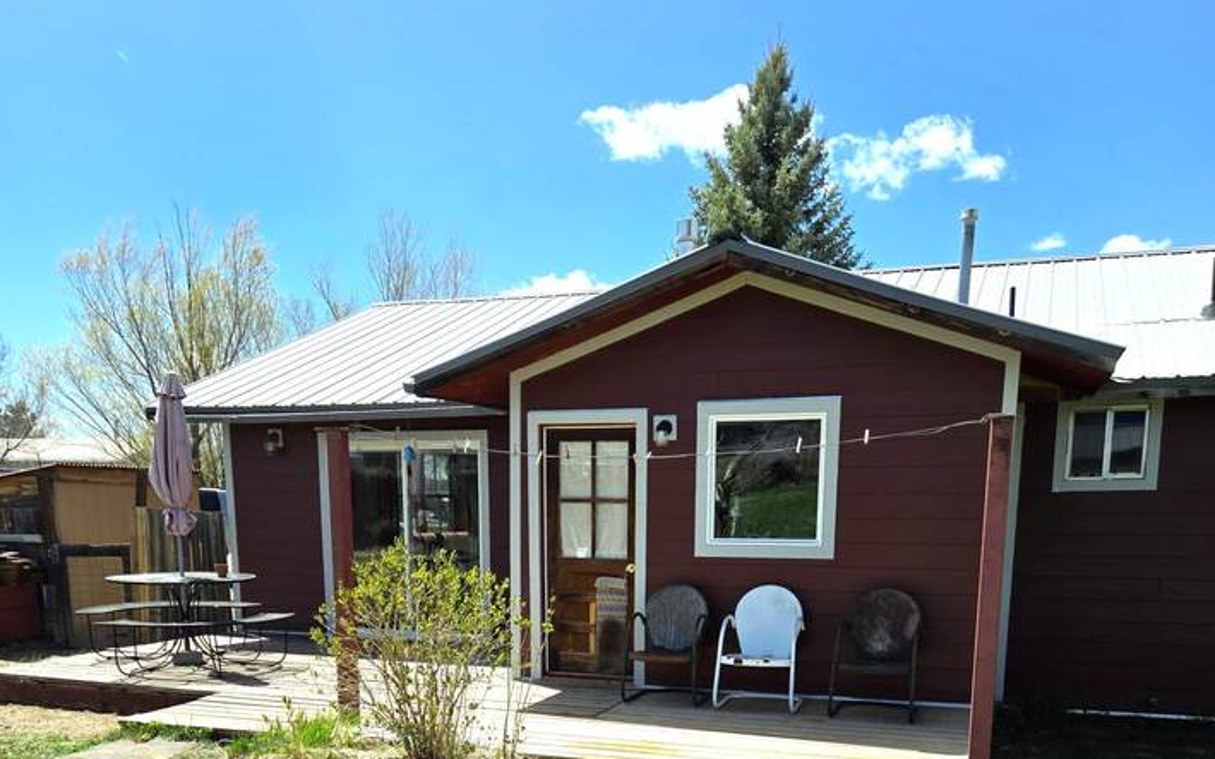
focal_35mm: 33
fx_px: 1093
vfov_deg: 35.7
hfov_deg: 58.1
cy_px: 701
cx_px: 610
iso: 40
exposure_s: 1/2921
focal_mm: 5.4
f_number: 1.8
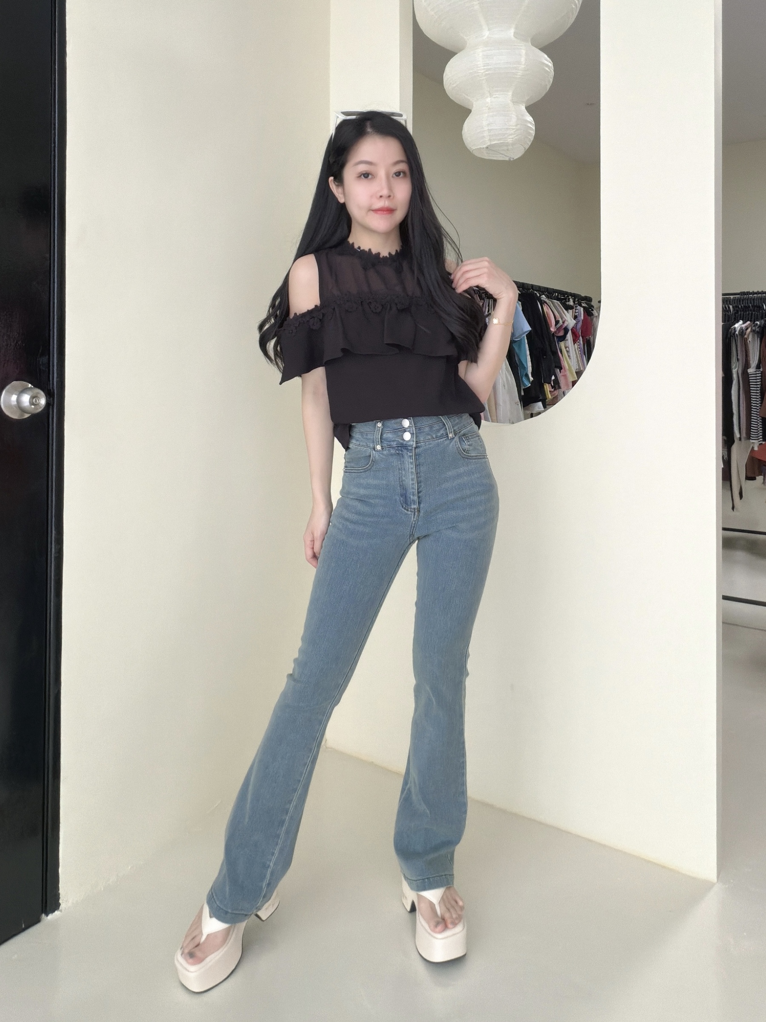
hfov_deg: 66.0
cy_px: 511
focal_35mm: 20
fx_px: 590
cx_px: 383
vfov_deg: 81.7
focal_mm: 2.71
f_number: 1.9
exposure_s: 1/60
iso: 100
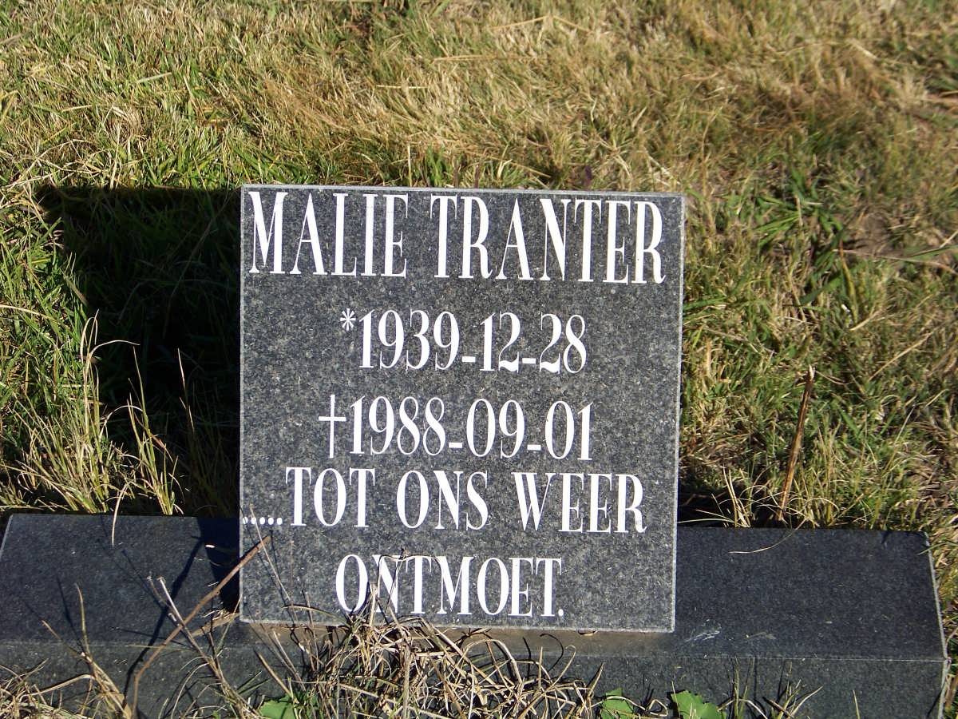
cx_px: 479
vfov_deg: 14.0
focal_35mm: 106
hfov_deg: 18.5
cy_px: 360
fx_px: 2934
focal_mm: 17.6
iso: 64
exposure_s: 1/1000
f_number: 3.2
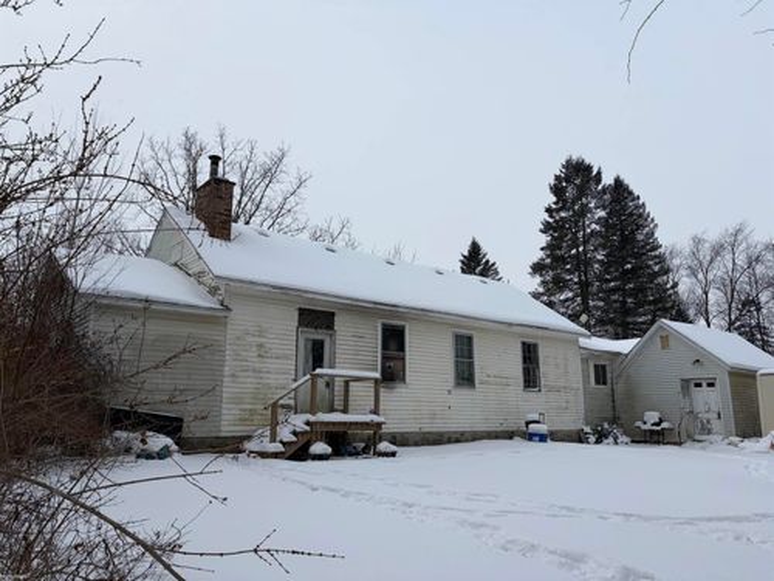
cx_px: 387
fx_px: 581
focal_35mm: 26
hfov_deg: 67.3
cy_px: 290
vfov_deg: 53.1
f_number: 1.6
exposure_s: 1/6329
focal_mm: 5.96
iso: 64
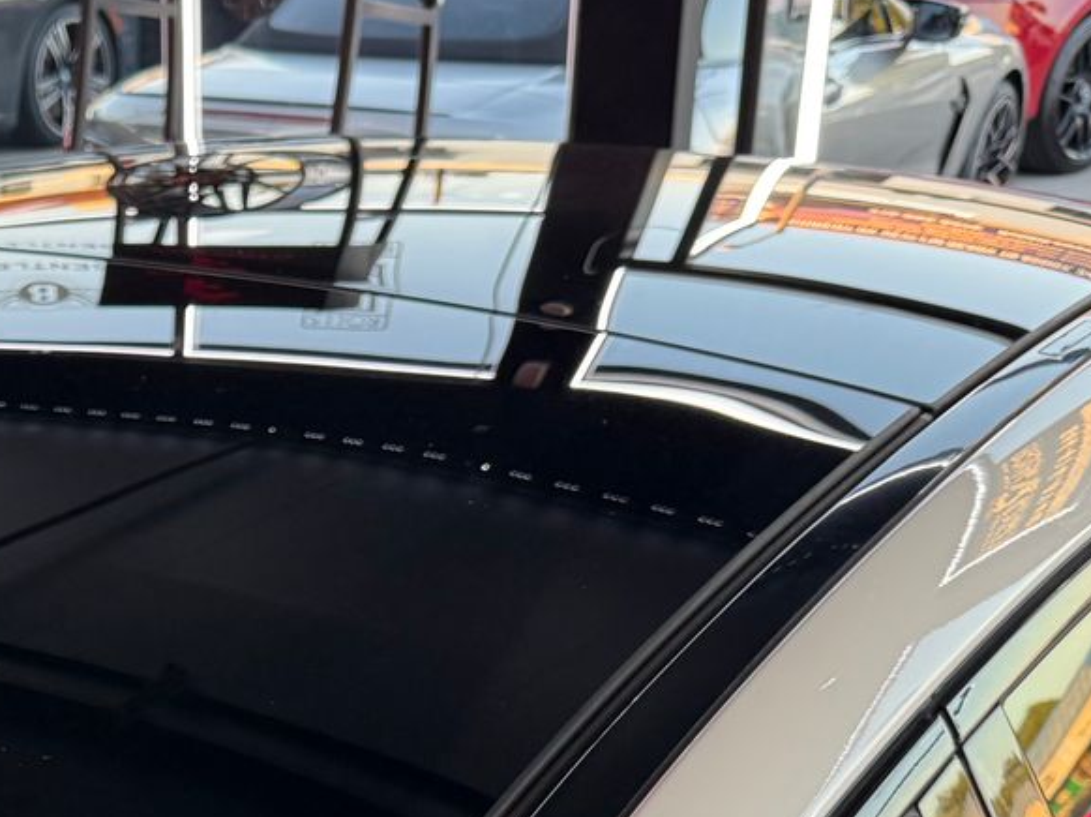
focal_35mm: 66
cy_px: 903
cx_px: 4
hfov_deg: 27.7
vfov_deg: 21.1
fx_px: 2079
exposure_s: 1/121
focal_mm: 6.76
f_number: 1.78
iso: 160
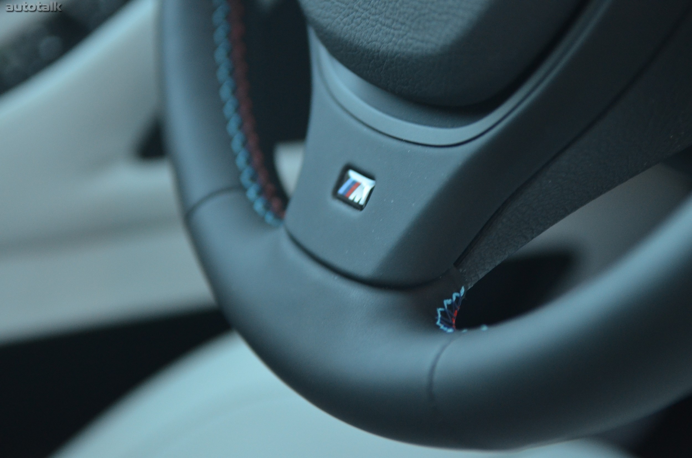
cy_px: 229
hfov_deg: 24.7
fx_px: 1583
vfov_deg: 16.5
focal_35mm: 82
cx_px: 346
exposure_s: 1/80
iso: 1600
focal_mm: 55
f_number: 2.8
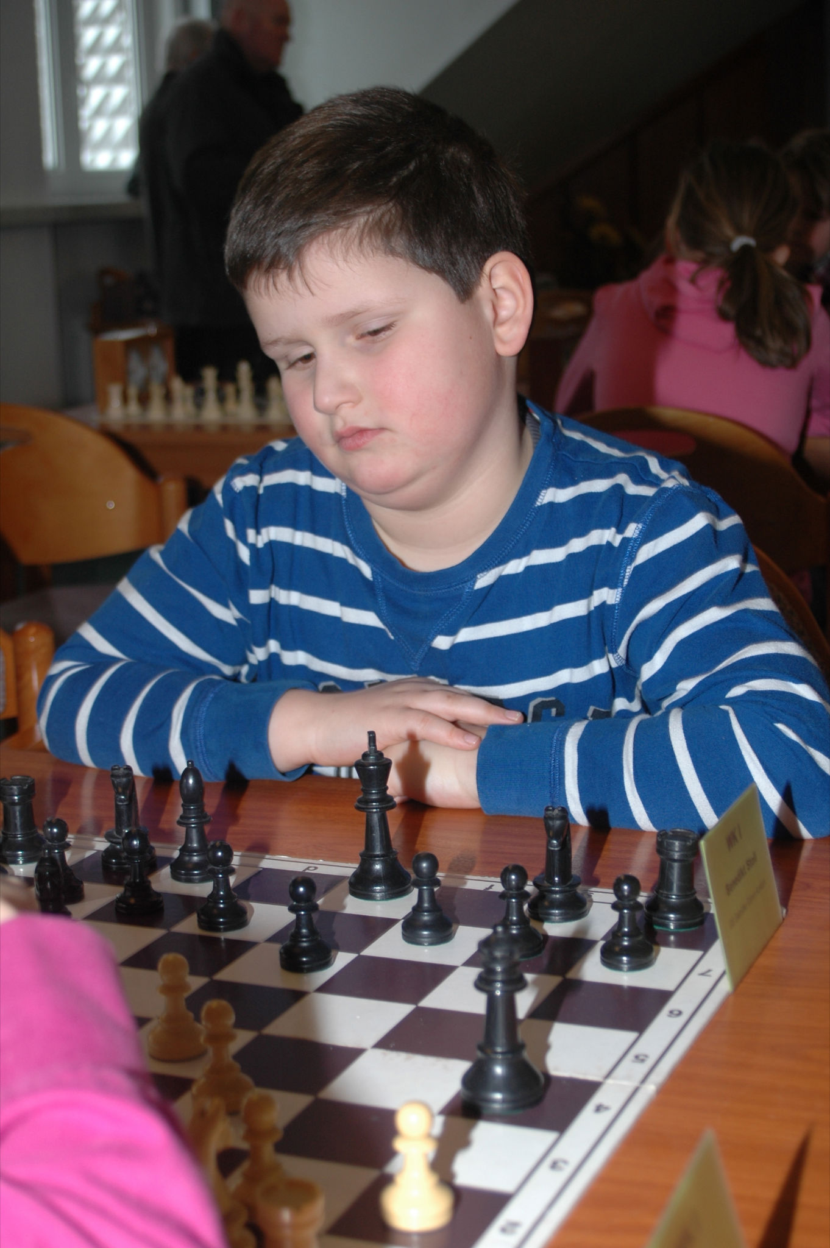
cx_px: 415
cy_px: 624
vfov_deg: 31.9
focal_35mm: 63
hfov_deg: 21.5
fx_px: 2182
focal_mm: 42
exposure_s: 1/60
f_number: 5.3
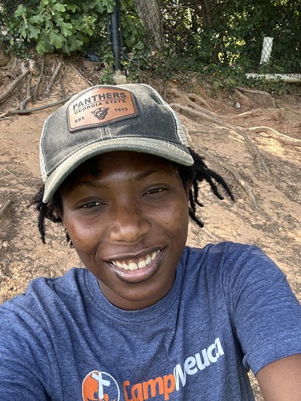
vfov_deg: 60.0
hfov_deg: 46.8
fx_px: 348
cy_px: 200
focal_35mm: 30
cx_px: 150
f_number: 1.9
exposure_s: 1/121
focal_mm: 2.69
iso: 50
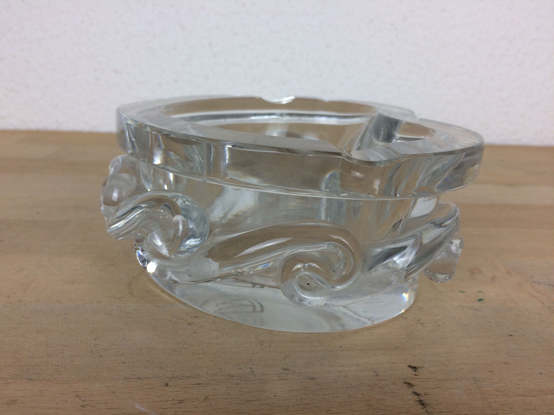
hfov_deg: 61.7
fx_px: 464
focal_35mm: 29
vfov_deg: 48.2
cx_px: 277
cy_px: 208
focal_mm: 4.15
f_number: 2.2
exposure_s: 1/100
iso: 40
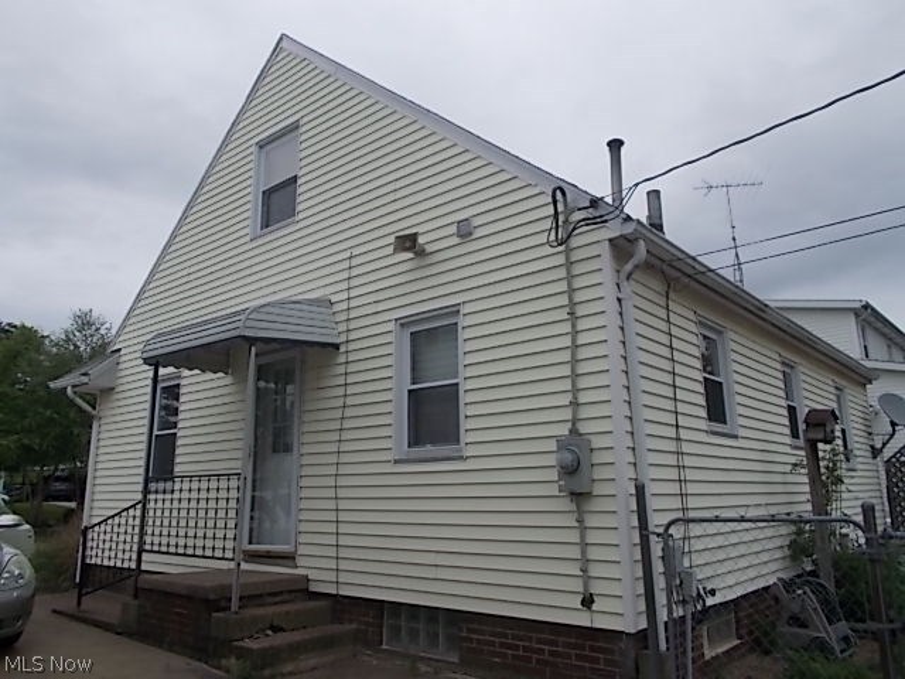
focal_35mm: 26
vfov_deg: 53.1
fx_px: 680
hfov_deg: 67.3
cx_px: 452
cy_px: 340
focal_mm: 4.6
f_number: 8
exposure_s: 1/125
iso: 80
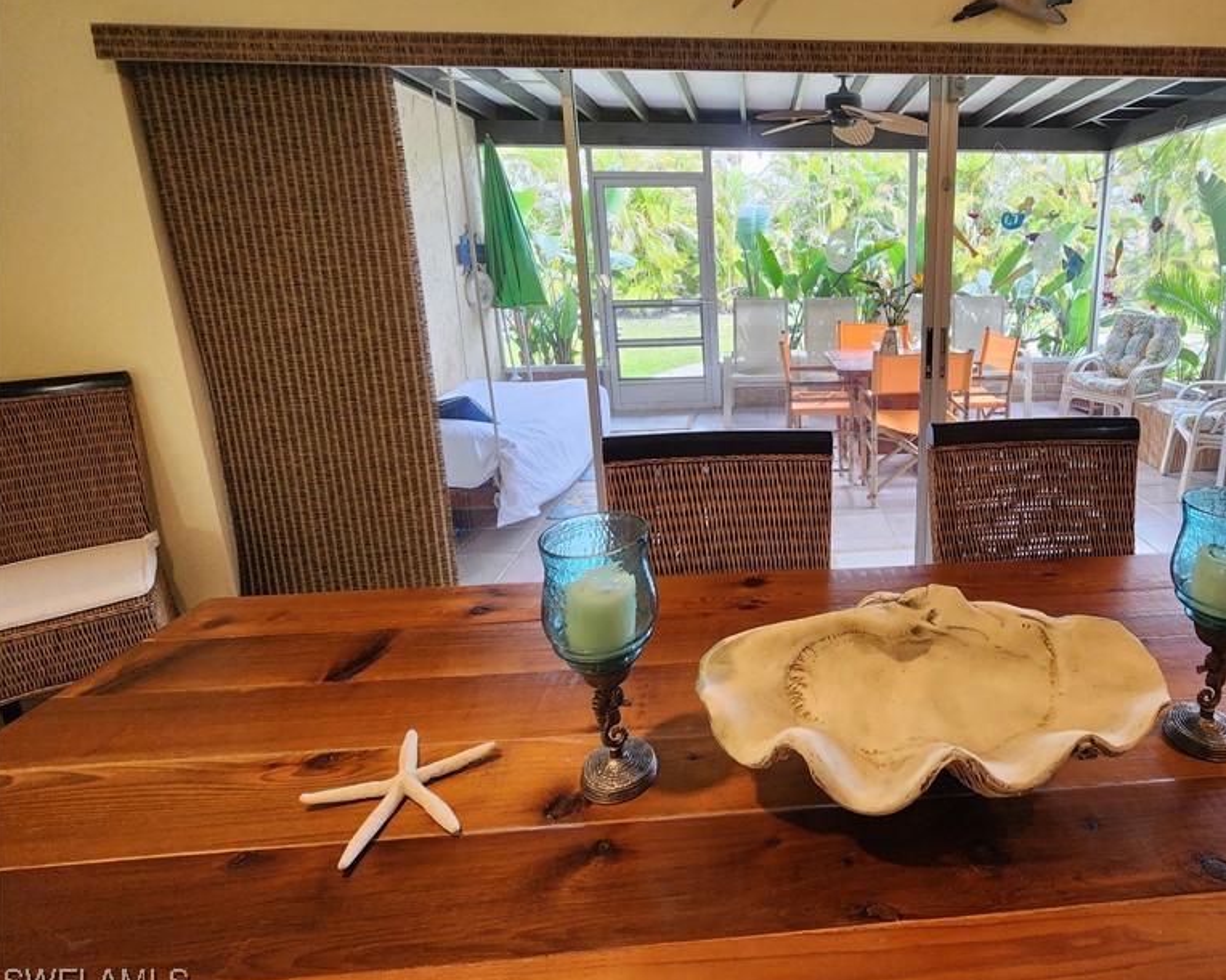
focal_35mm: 17
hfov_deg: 86.6
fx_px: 617
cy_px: 403
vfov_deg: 76.3
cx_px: 815
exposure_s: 1/60
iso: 160
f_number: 2.2
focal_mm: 2.2
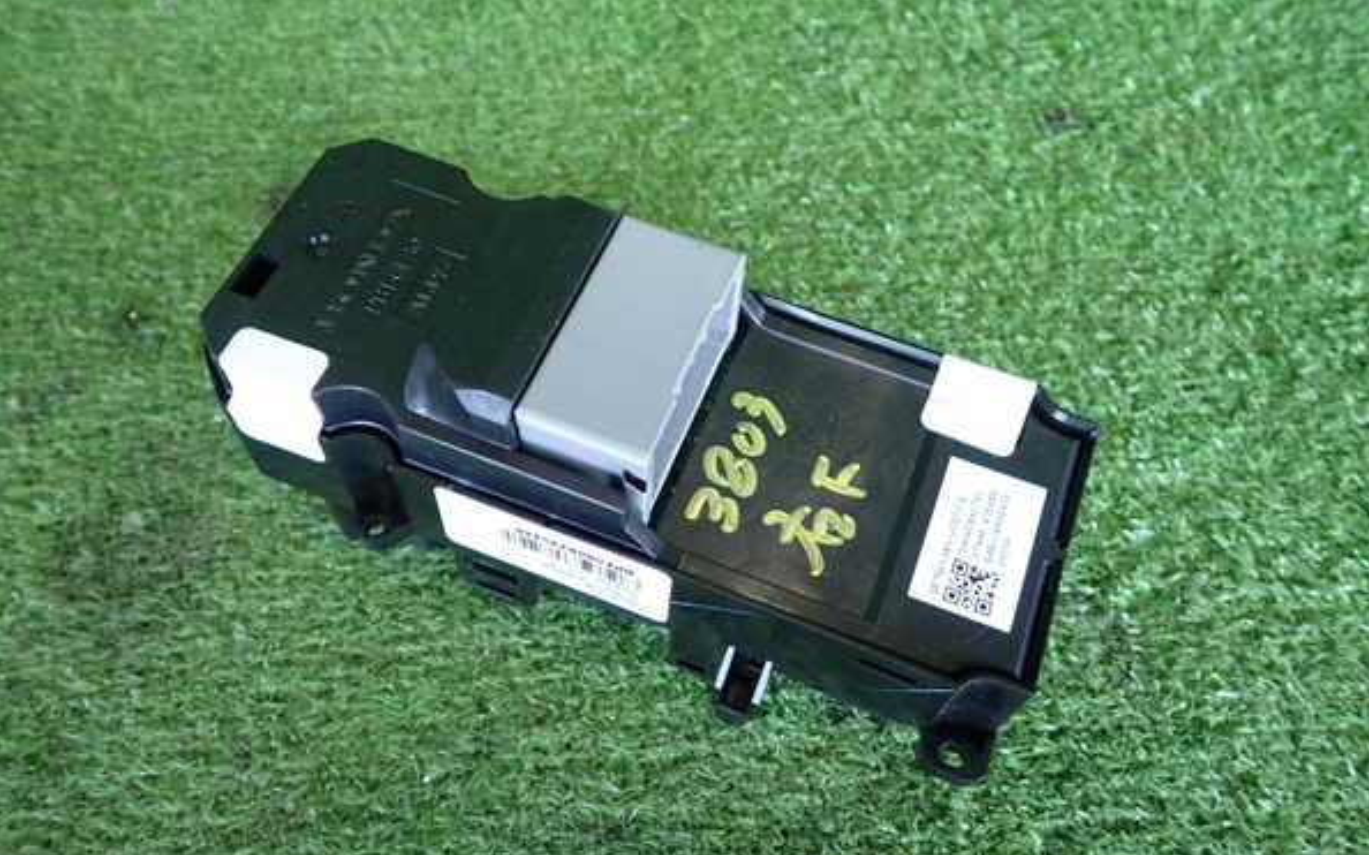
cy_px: 442
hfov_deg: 62.9
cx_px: 684
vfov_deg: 41.8
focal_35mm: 30
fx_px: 1119
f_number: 2.2
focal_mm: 5.05
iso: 200
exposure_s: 1/40
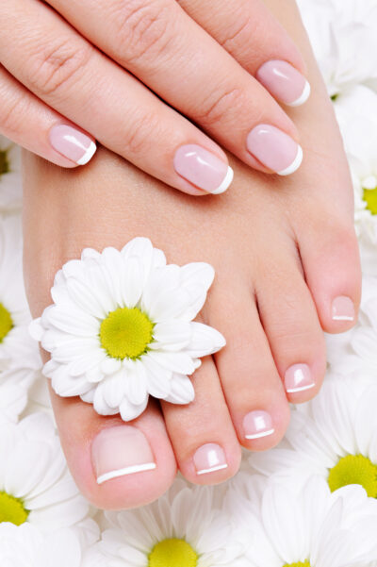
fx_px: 1651
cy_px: 284
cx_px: 188
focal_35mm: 105
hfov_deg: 13.0
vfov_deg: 19.5
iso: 320
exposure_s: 1/200
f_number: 18
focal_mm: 105
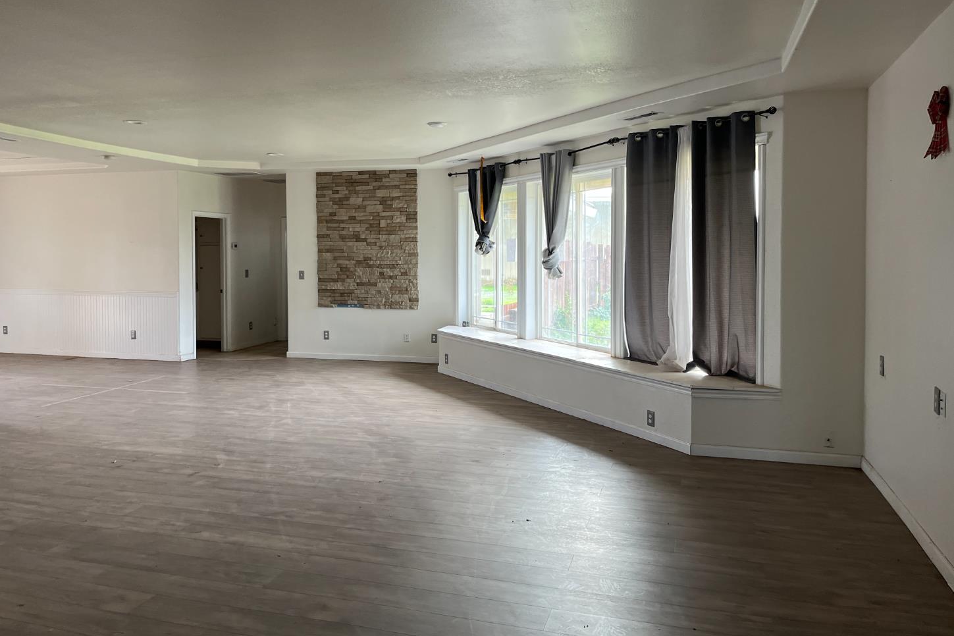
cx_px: 462
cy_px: 270
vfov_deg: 46.3
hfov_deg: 65.5
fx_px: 742
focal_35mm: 28
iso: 125
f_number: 1.6
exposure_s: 1/121
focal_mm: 5.1
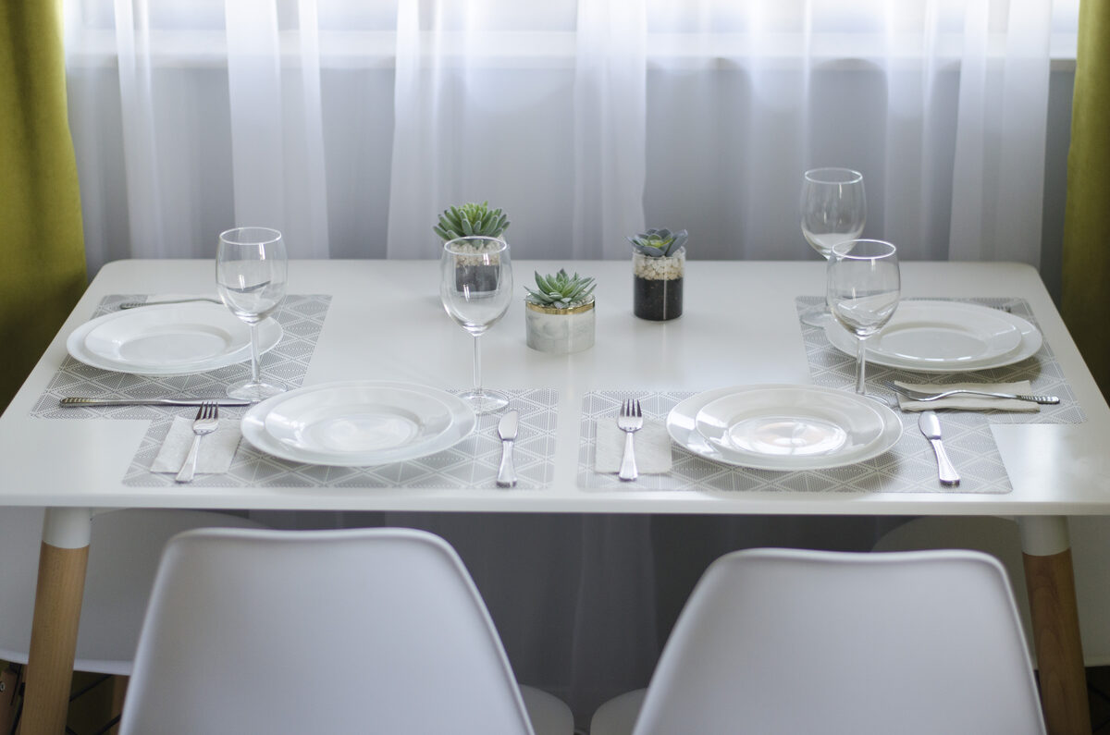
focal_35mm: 75
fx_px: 2308
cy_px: 368
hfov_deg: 27.0
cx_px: 555
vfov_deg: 18.1
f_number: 1.8
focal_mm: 50
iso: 400
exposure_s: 1/160
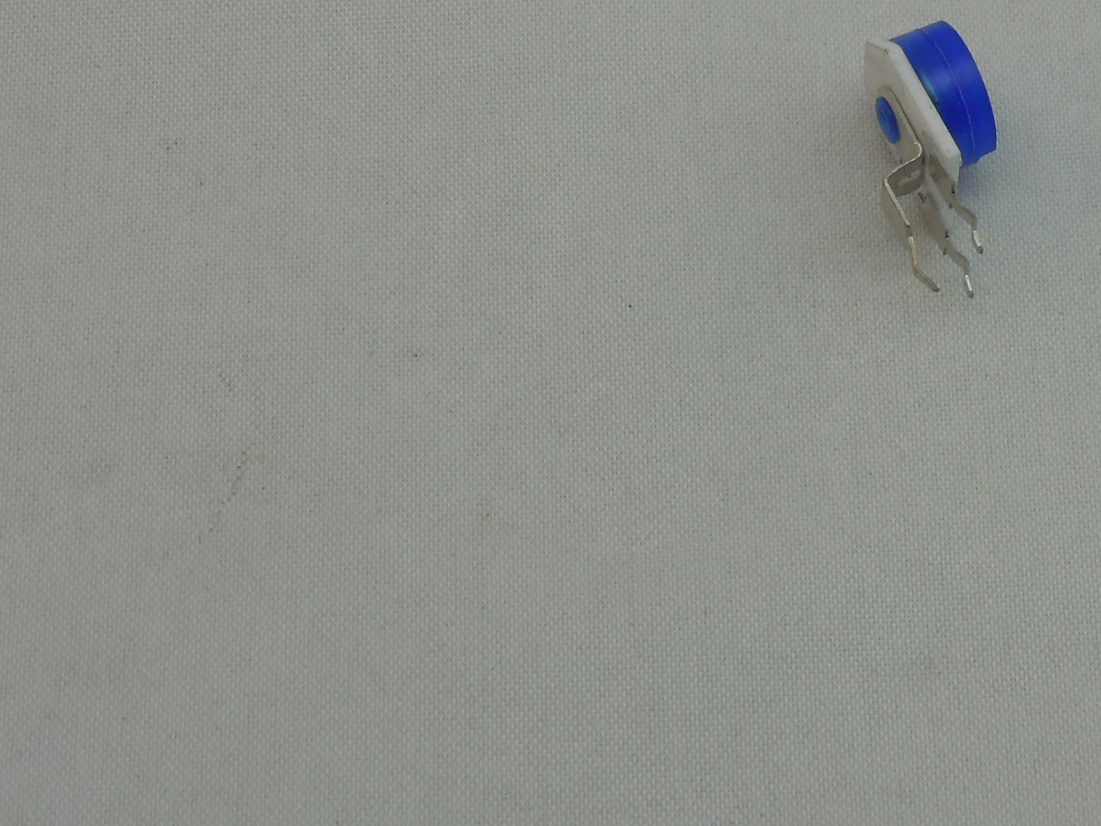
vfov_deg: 8.6
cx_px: 967
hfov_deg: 11.4
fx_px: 5471
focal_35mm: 172
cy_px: 24
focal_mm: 13.8
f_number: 5.5
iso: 80
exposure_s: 1/50
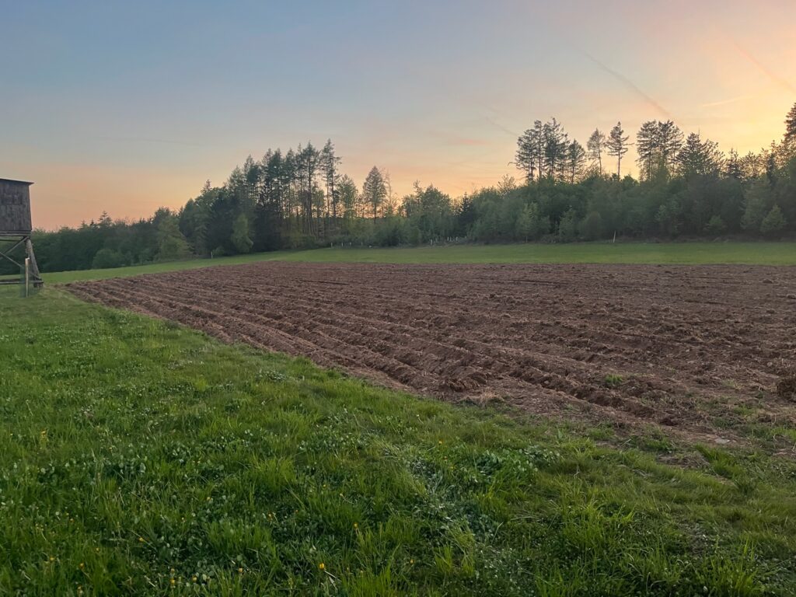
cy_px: 298
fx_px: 598
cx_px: 398
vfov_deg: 53.1
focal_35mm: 26
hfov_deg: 67.3
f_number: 1.6
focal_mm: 5.1
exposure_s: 1/73
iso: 125
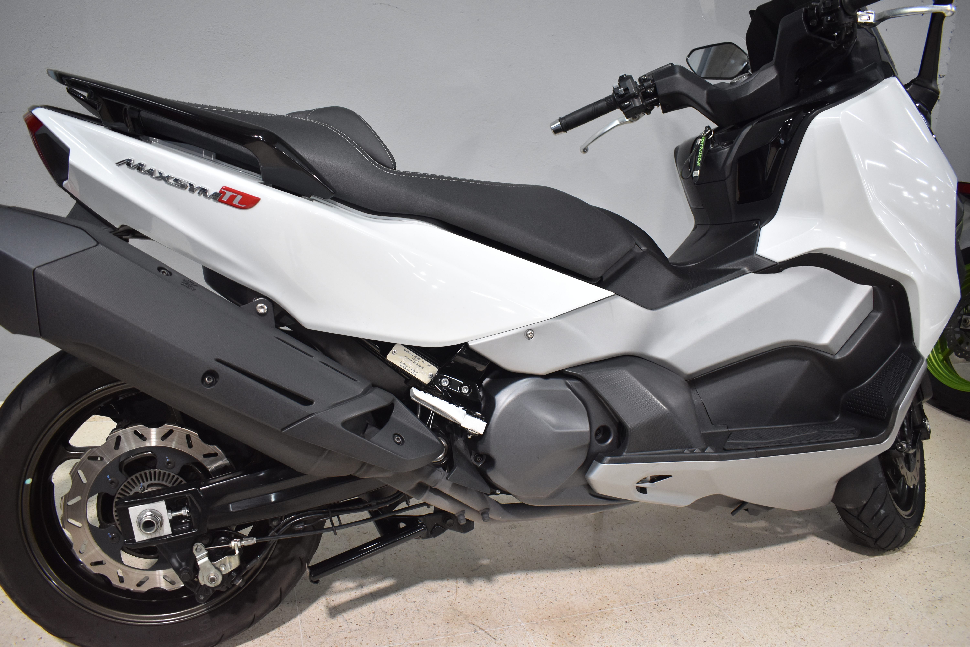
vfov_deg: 47.9
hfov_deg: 67.4
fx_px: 727
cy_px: 324
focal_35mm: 27
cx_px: 485
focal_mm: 18
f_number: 3.5
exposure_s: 1/50
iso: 800
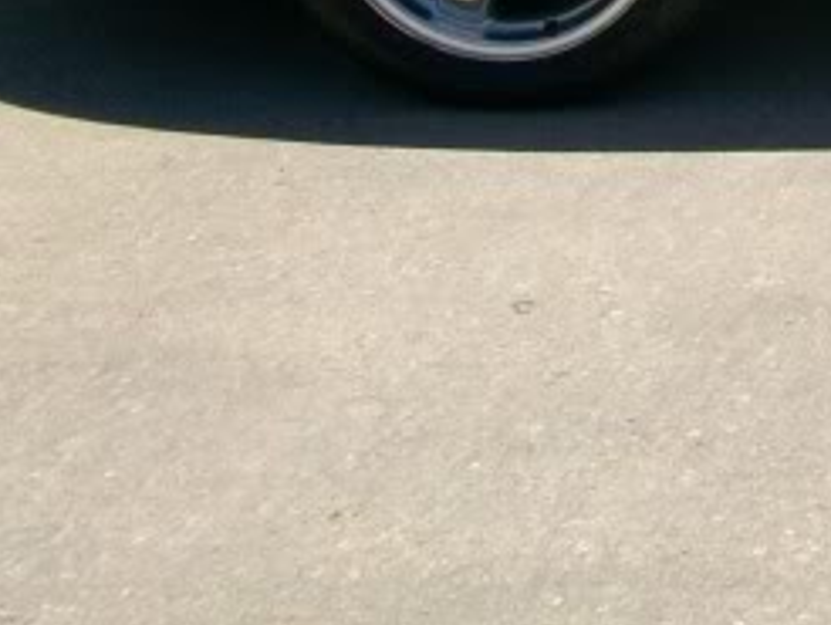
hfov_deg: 13.3
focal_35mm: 133
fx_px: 3196
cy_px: -611
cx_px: 1510
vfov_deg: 10.3
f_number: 5.5
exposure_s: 1/400
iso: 64
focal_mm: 5.7
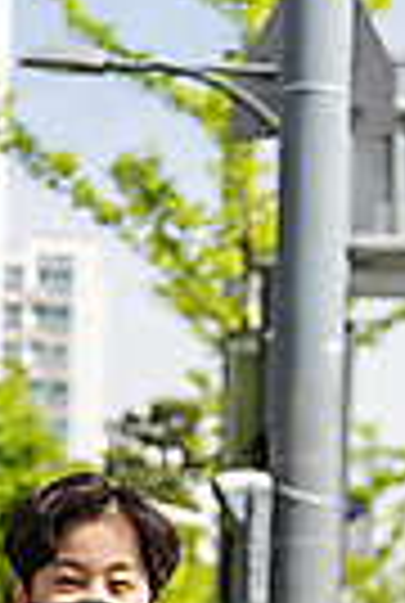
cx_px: 272
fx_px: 2501
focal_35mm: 149
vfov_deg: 13.2
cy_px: 837
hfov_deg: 9.2
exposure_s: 1/1250
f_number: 2.8
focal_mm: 50
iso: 250
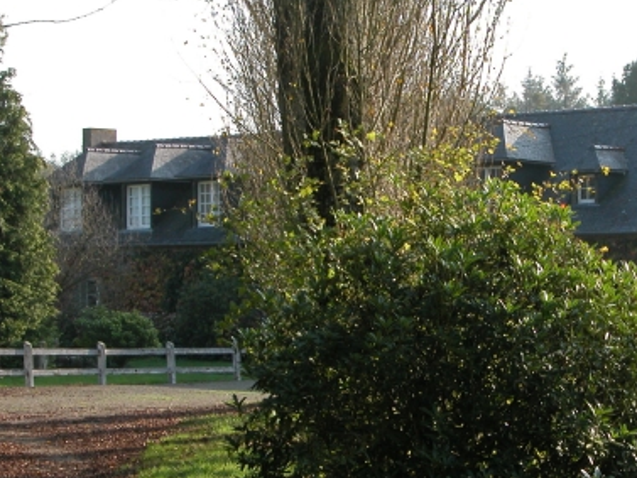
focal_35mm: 134
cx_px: 431
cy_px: 275
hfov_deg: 14.7
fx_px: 2467
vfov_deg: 11.1
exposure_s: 1/136
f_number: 5.3
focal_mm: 18.8
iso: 100
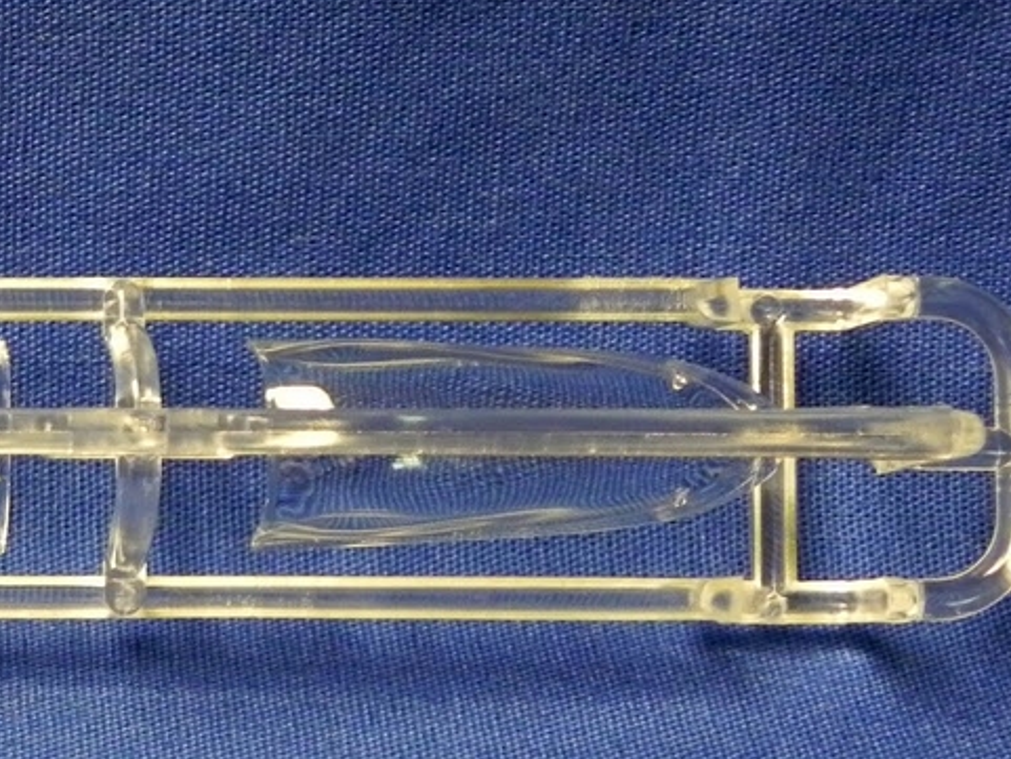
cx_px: -303
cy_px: 507
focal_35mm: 109
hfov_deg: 17.0
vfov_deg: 13.6
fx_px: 3184
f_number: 3.2
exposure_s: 1/20.5
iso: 400
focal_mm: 7.3
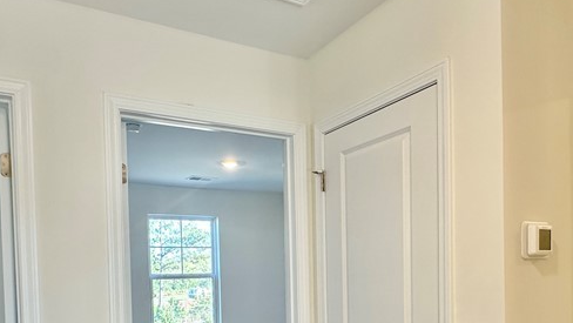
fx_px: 486
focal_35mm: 32
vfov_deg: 34.8
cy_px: 285
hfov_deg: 61.0
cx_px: 291
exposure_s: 1/120
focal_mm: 2.22
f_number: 2.2
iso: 160
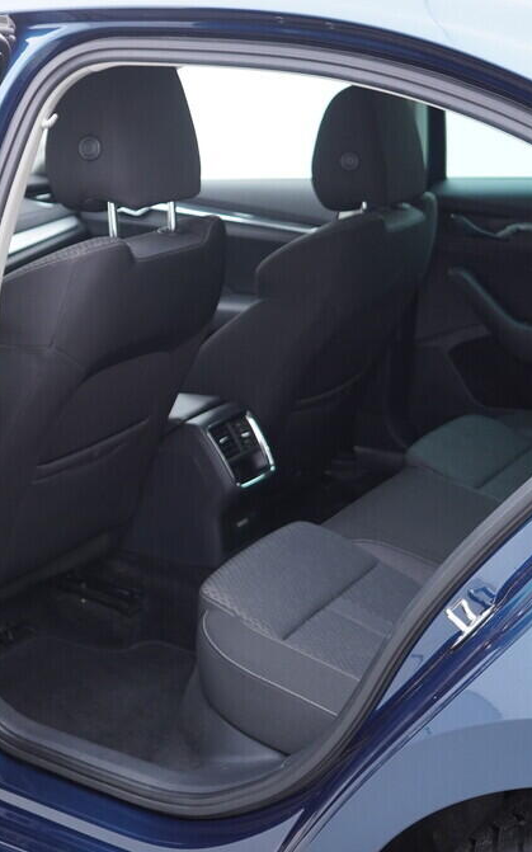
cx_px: 118
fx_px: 1300
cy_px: 422
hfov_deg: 22.9
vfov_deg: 36.3
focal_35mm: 56
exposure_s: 1/40
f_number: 2.8
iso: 250
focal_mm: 24
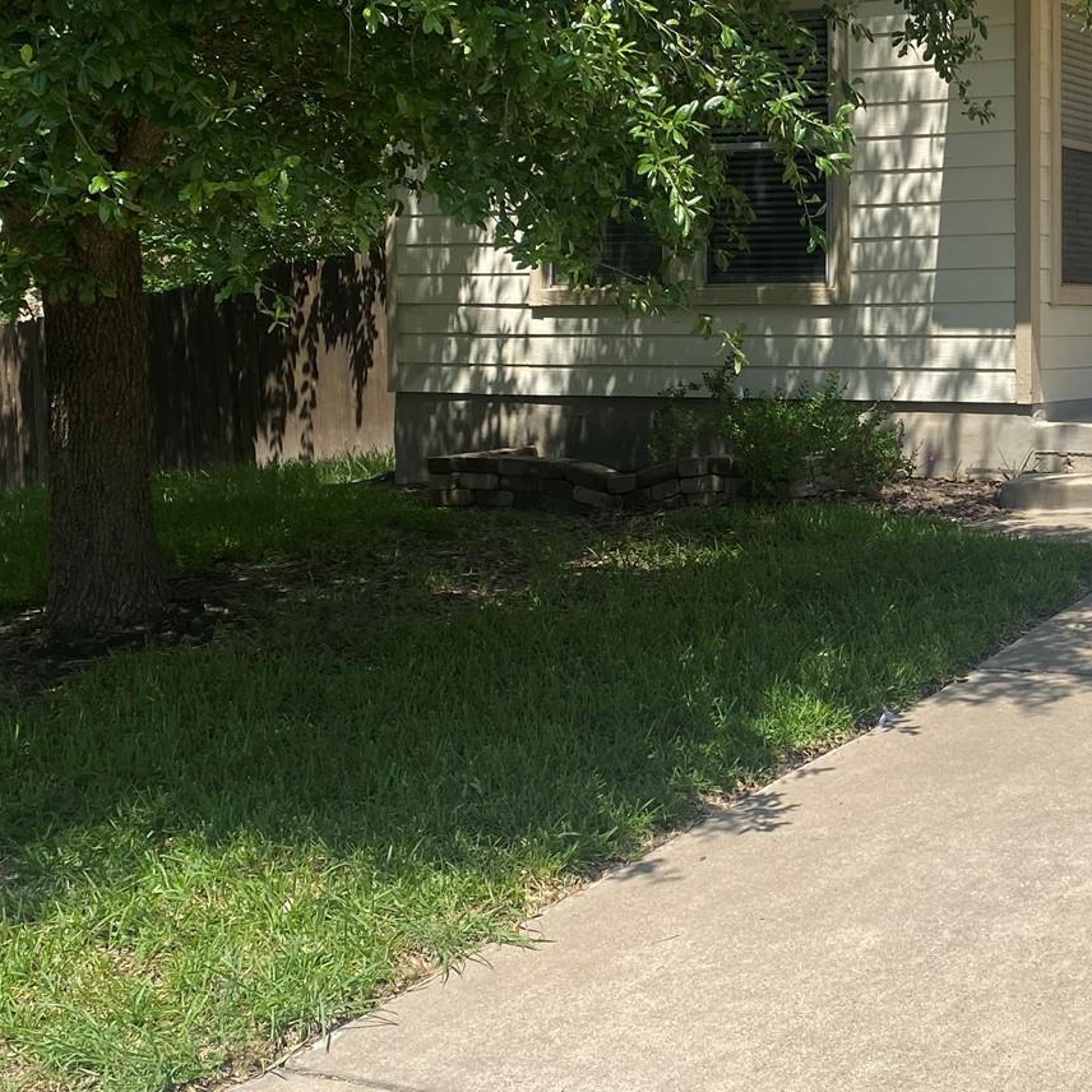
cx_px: 1009
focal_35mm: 55
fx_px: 1963
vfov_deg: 31.0
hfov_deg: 29.6
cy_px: 418
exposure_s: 1/3205
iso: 32
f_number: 1.8
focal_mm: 4.25
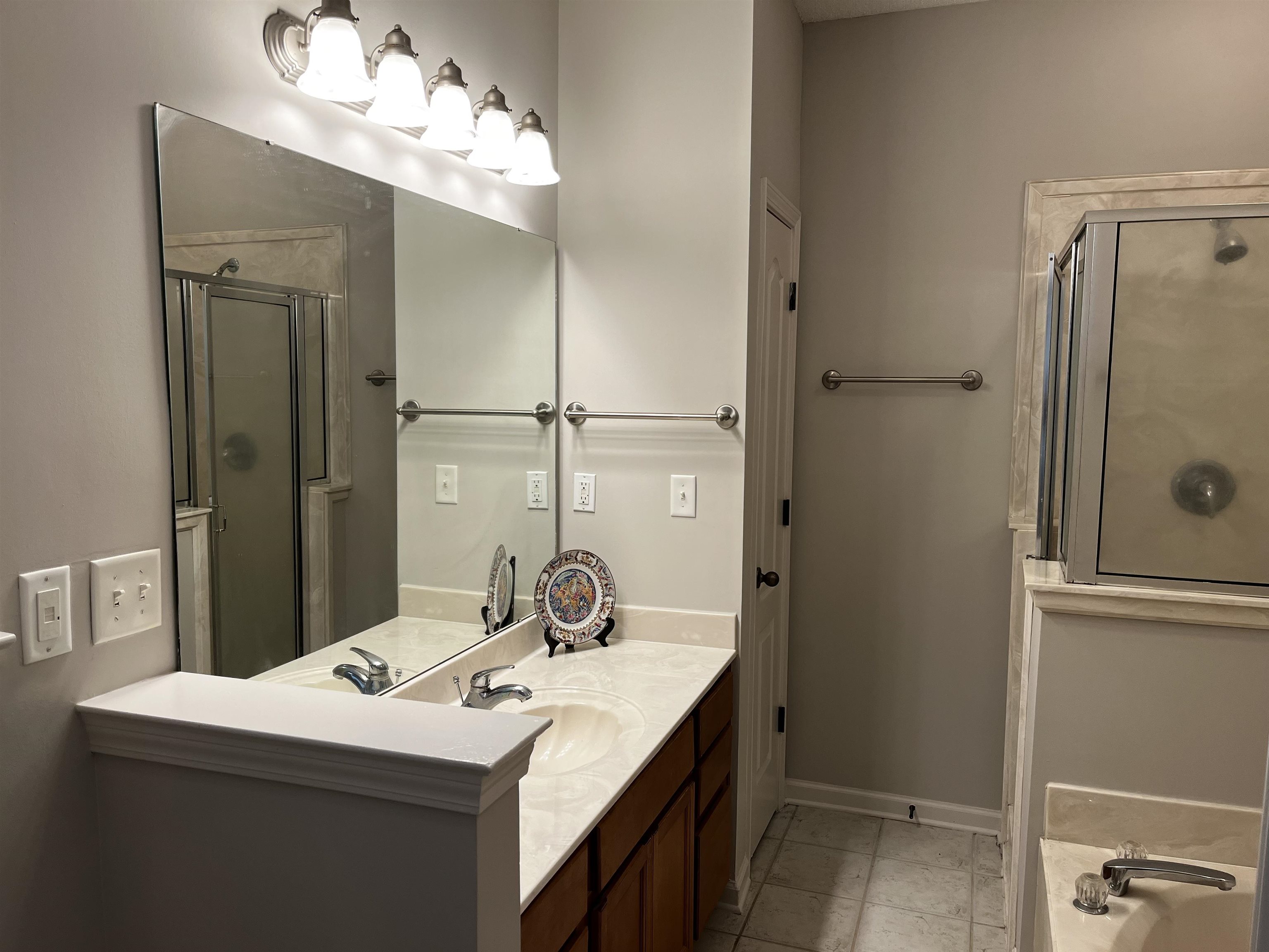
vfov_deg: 53.1
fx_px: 953
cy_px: 476
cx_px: 634
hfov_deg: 67.3
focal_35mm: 26
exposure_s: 1/120
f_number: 1.6
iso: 80
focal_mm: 5.1
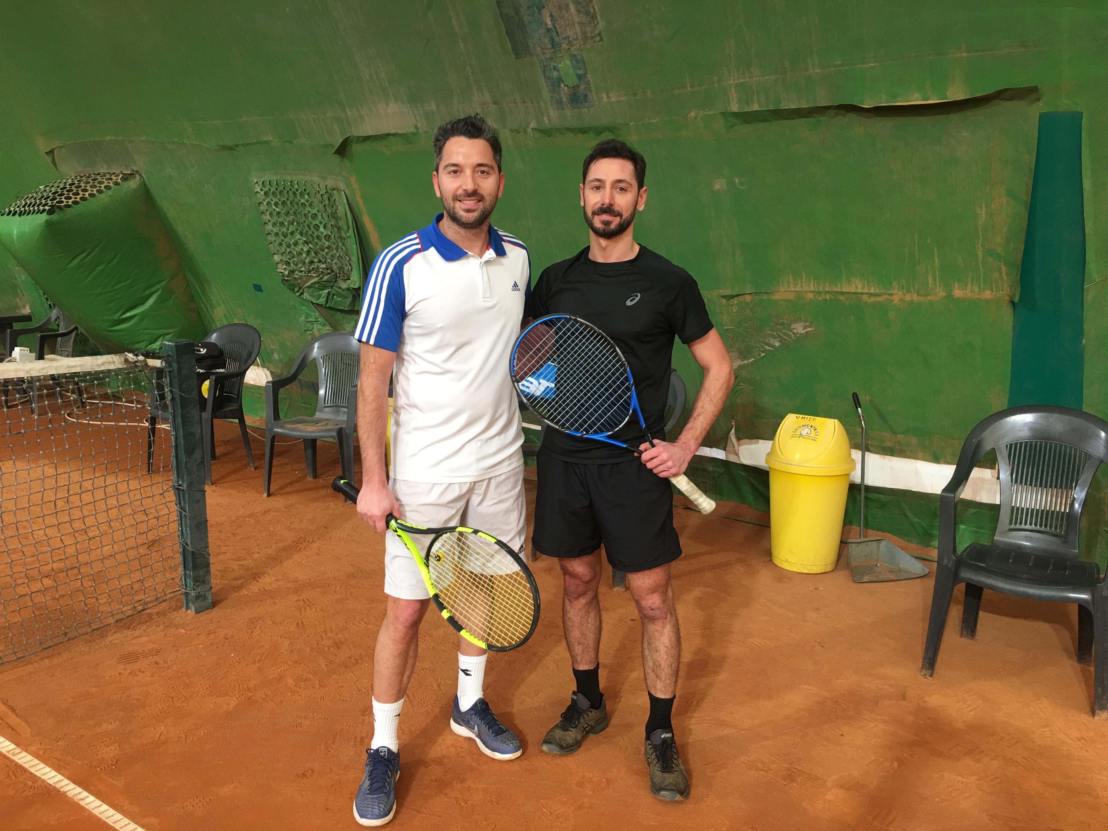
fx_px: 928
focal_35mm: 29
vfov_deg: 48.2
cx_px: 554
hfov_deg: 61.7
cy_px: 416
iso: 32
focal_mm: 4.15
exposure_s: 1/33
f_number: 2.2
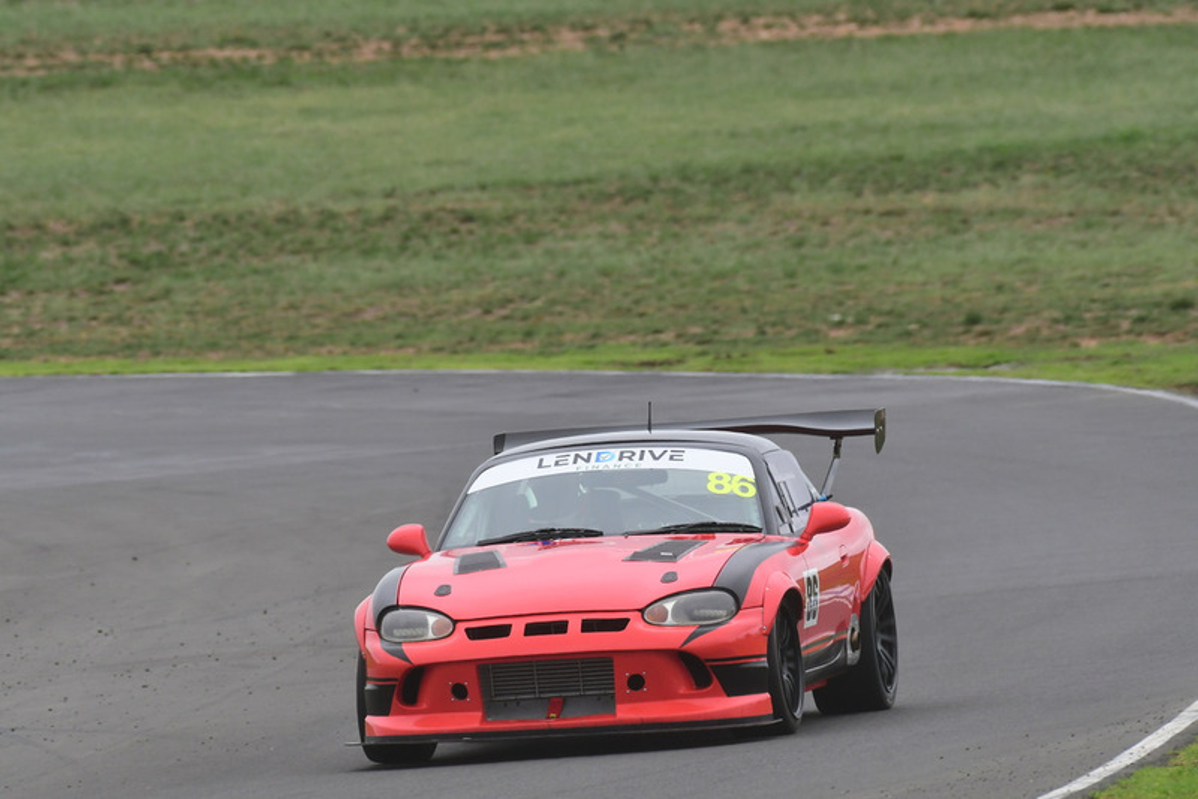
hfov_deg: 2.7
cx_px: 599
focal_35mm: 750
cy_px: 400
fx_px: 24966
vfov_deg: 1.8
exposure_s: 1/640
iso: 640
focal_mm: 500
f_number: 10
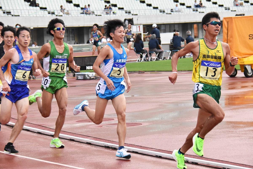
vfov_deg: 9.1
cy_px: 84
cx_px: 126
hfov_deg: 13.7
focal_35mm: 150
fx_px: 1054
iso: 4000
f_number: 6.3
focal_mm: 100
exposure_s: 1/640
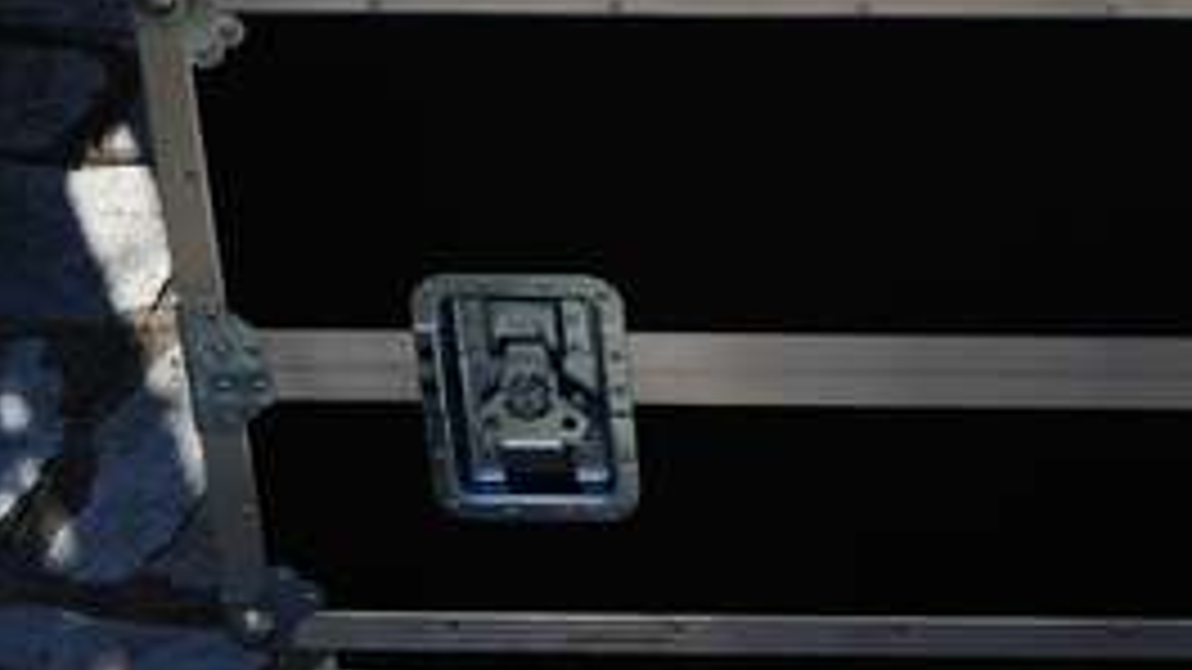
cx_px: 1286
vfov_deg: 11.2
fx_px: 3350
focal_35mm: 106
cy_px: -119
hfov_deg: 19.4
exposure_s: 1/640
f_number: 2.8
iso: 200
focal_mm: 35
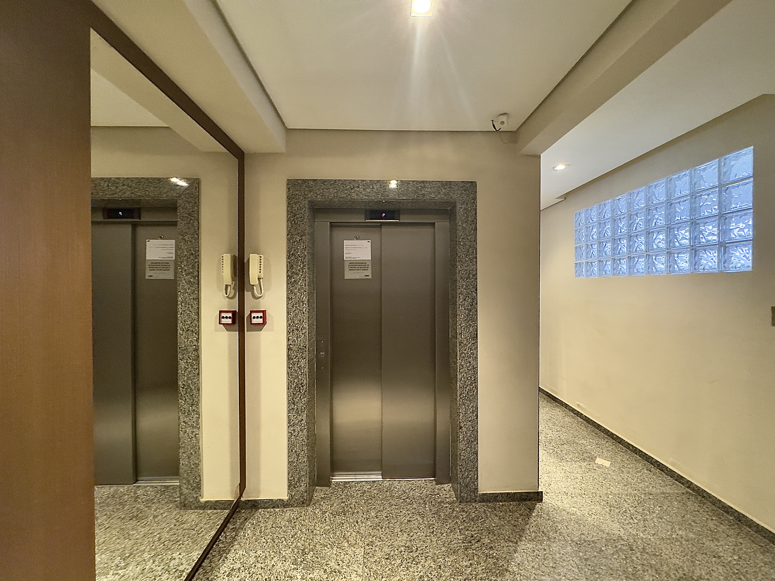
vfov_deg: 85.7
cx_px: 388
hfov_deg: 102.1
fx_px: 313
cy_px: 290
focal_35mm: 14
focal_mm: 2.22
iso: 1000
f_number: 2.2
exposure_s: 1/60
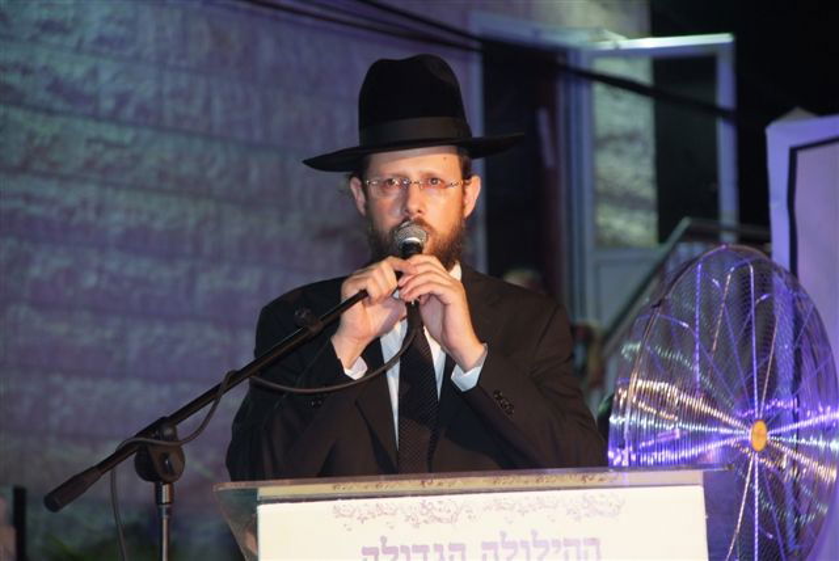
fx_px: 4735
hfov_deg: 10.1
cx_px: 420
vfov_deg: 6.8
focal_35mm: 203
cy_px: 280
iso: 1000
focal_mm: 135
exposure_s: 1/60
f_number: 5.6
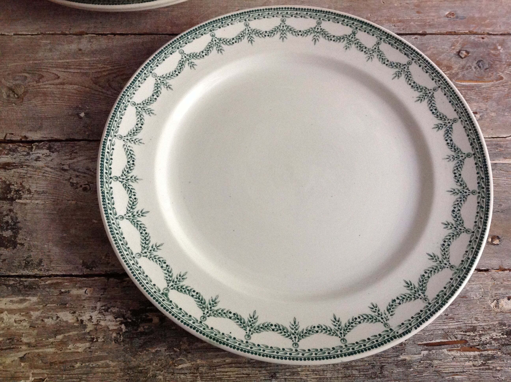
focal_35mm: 35
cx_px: 256
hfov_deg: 52.7
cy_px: 191
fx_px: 516
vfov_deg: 40.6
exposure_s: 1/15
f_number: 2.4
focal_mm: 4.28
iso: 250
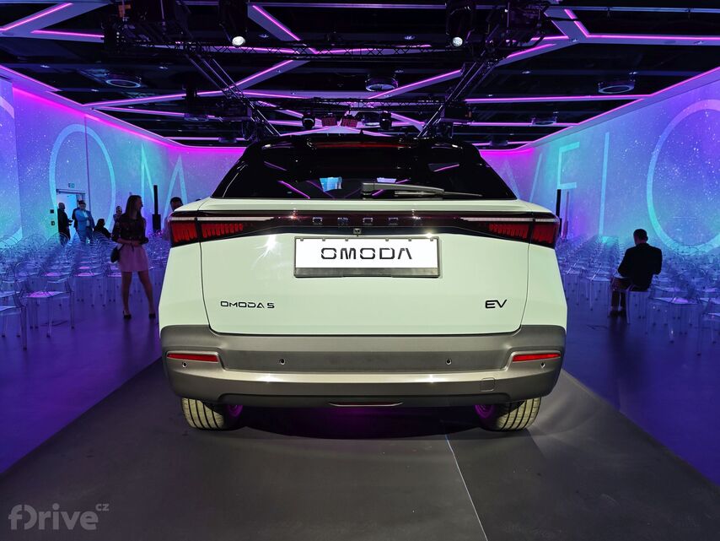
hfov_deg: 73.9
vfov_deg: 58.9
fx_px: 479
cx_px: 360
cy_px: 270
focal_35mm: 23
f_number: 1.63
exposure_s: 1/50
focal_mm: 8.72
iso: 125
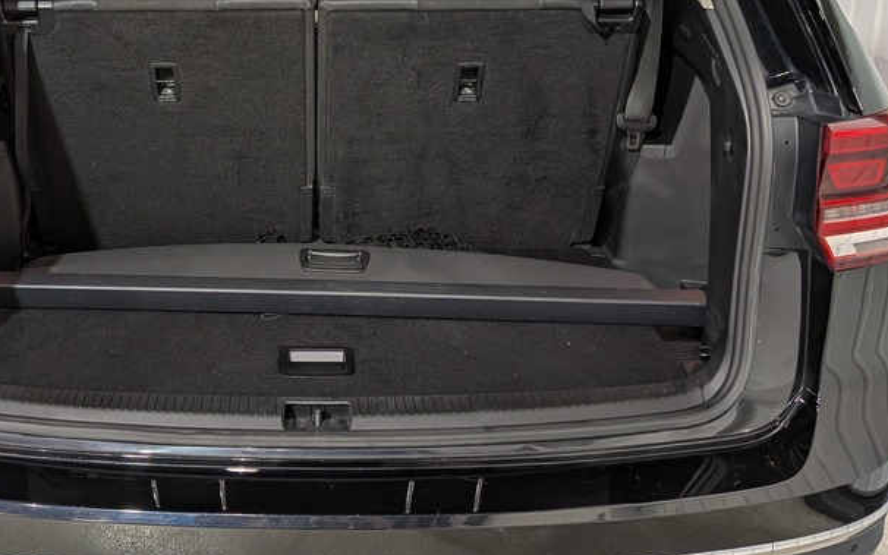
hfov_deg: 45.6
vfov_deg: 29.5
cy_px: 151
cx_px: 312
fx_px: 1041
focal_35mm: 43
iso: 71
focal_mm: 4.53
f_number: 1.7
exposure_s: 1/24
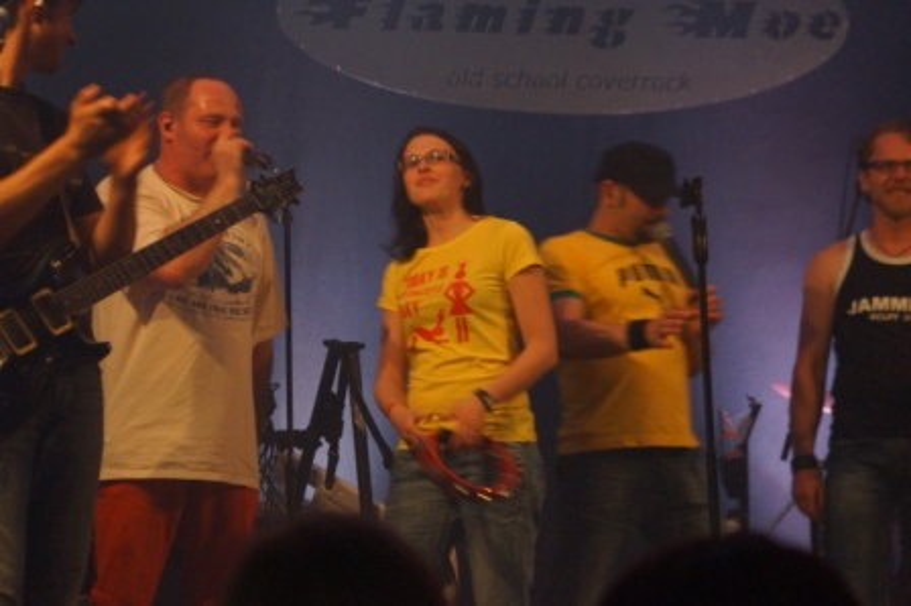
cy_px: 303
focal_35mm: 120
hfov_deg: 17.1
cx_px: 456
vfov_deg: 11.4
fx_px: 3034
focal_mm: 80
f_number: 5.6
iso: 3200
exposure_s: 1/30
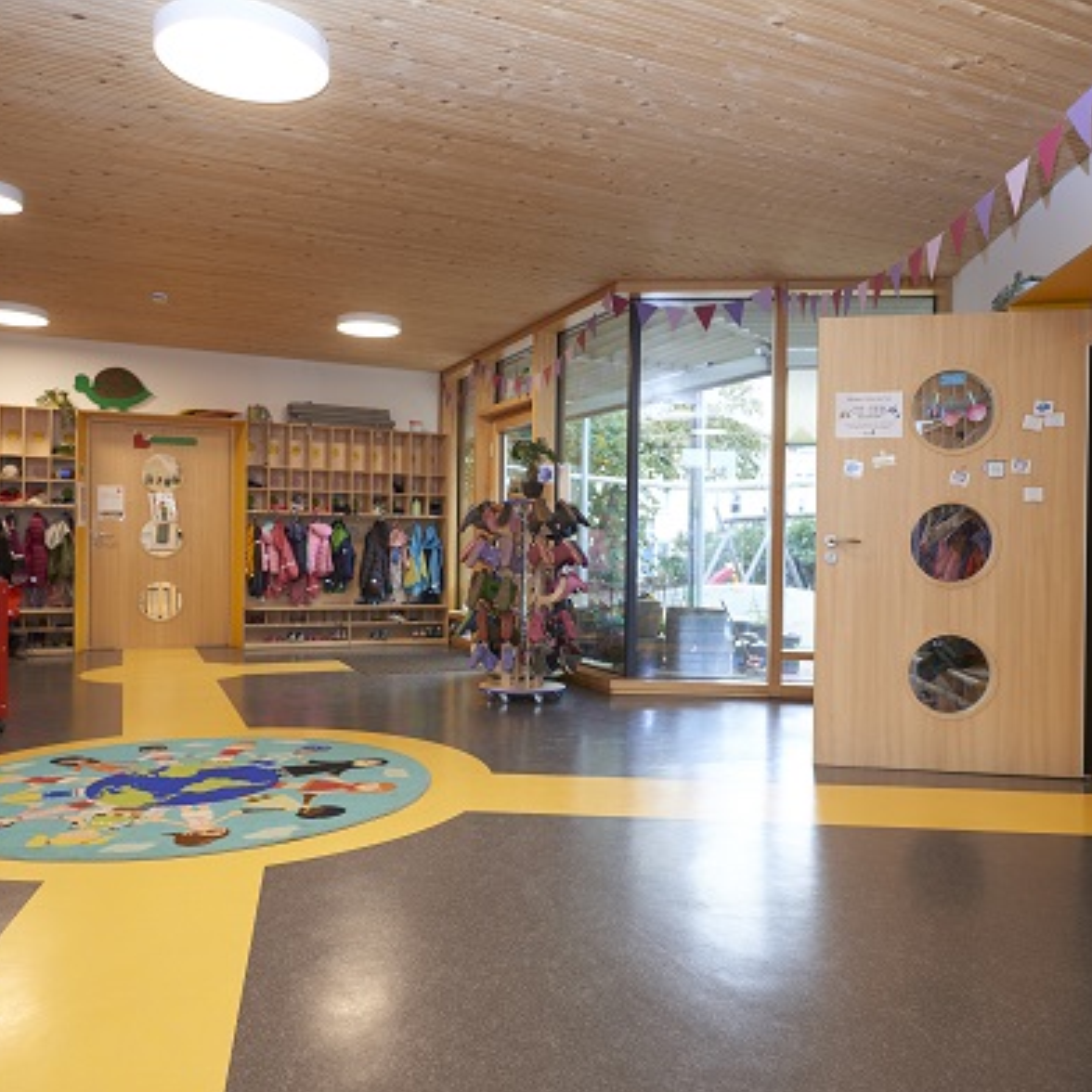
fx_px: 928
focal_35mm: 26
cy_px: 554
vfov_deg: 60.9
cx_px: 571
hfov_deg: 60.9
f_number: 2.8
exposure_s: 1/100
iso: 400
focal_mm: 20
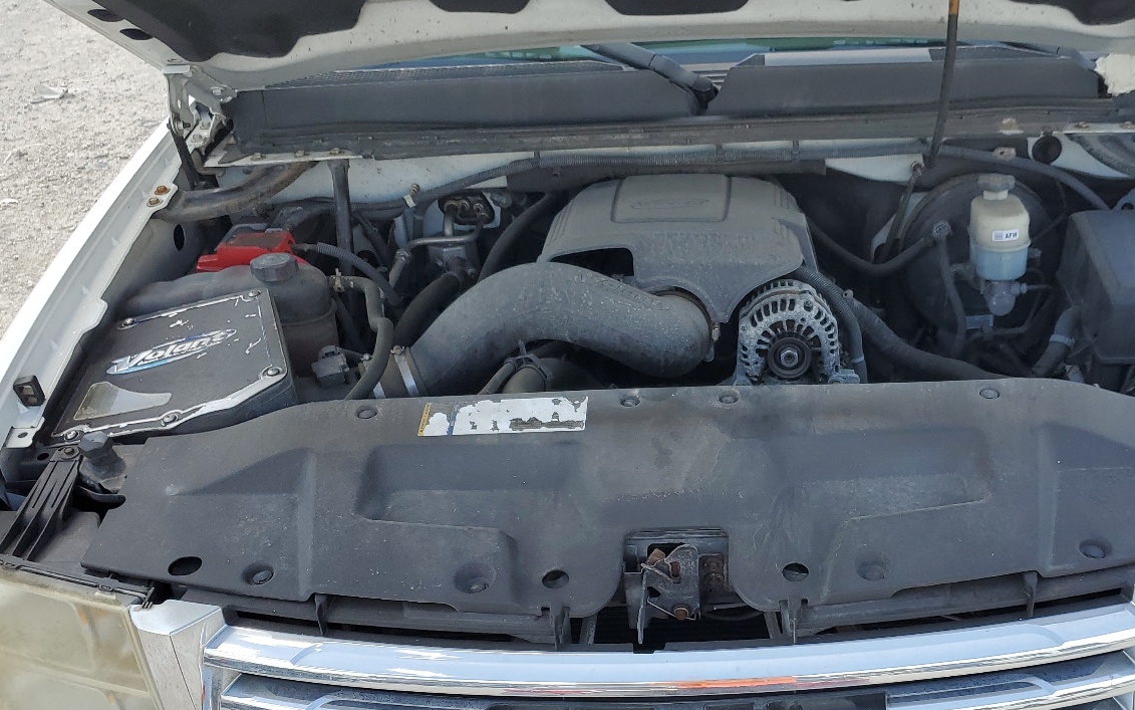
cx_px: 722
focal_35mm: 39
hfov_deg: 49.8
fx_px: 1206
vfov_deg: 32.1
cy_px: 536
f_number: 1.5
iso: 50
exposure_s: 1/769
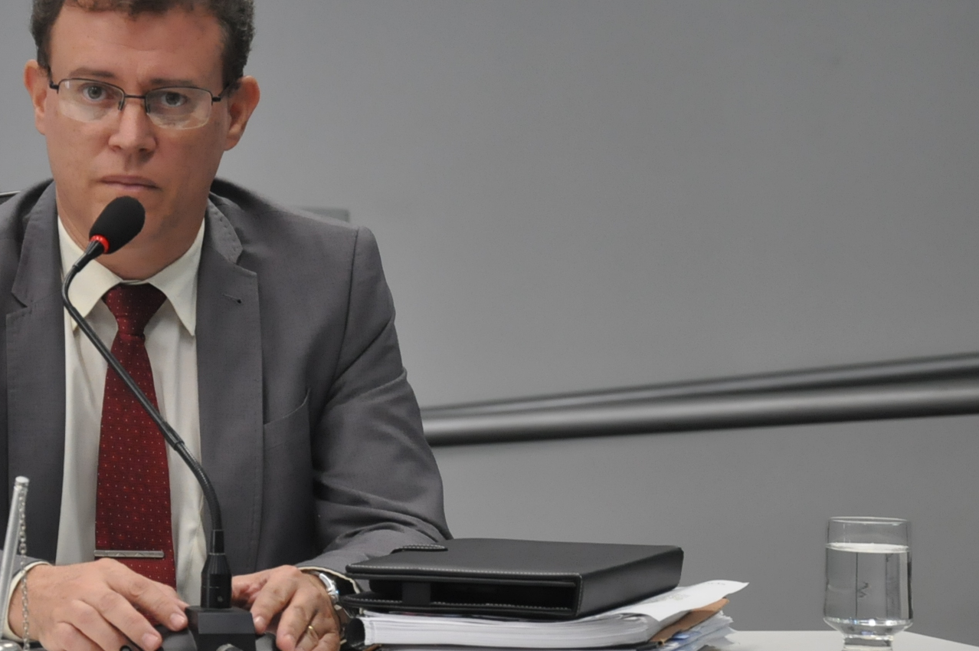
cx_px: 197
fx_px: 5808
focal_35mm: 214
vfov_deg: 6.4
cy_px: 270
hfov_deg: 9.6
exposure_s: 1/160
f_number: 5.6
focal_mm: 85
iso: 2000
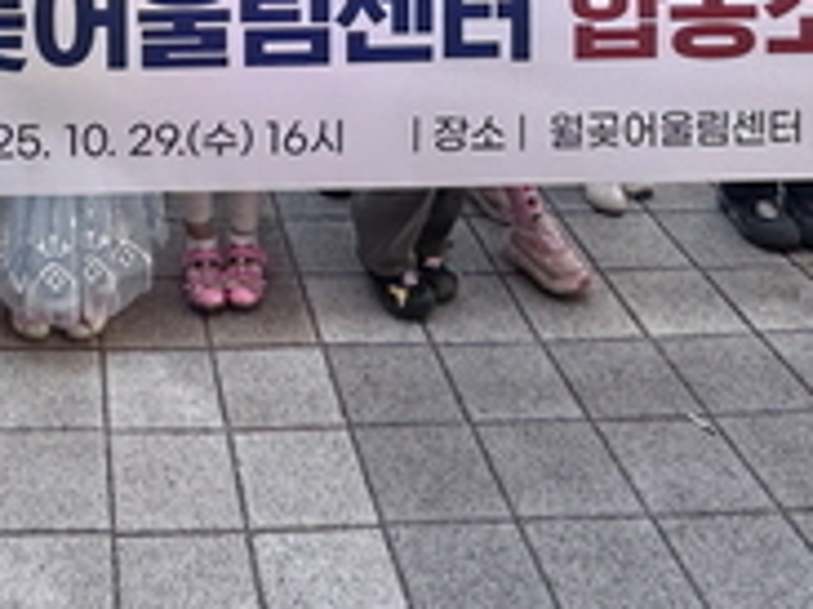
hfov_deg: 34.8
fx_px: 1220
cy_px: -502
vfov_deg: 19.9
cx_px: 84
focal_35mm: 52
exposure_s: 1/263
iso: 40
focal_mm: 2.22
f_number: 2.2
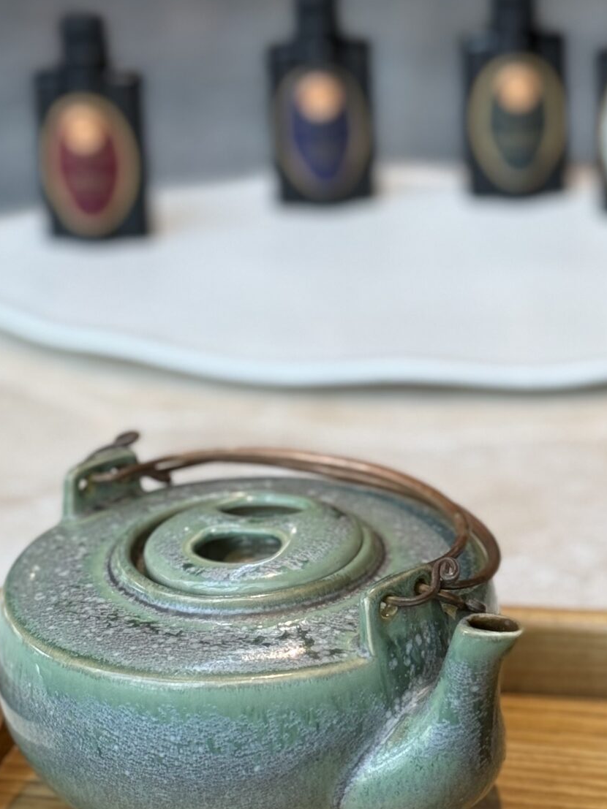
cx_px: 428
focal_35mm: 111
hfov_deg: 13.3
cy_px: 393
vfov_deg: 17.7
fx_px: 2596
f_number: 1.78
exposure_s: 1/100
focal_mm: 6.76
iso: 64
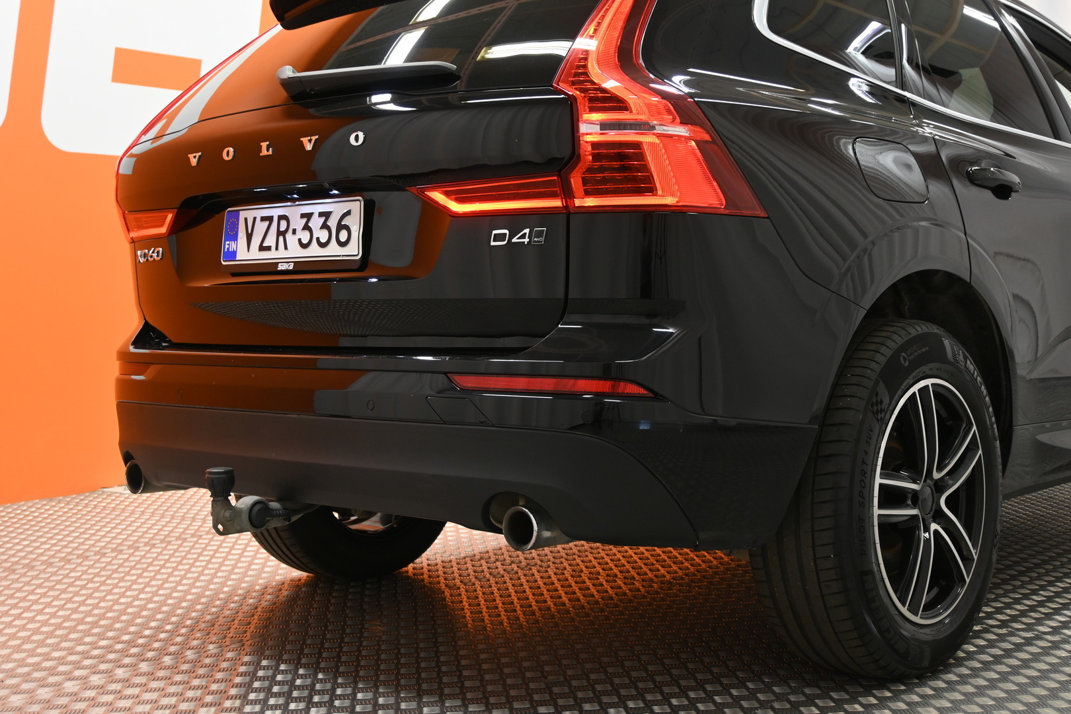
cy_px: 357
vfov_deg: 29.9
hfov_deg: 43.6
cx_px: 536
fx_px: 1339
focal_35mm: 45
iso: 560
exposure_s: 1/50
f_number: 4.8
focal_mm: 30
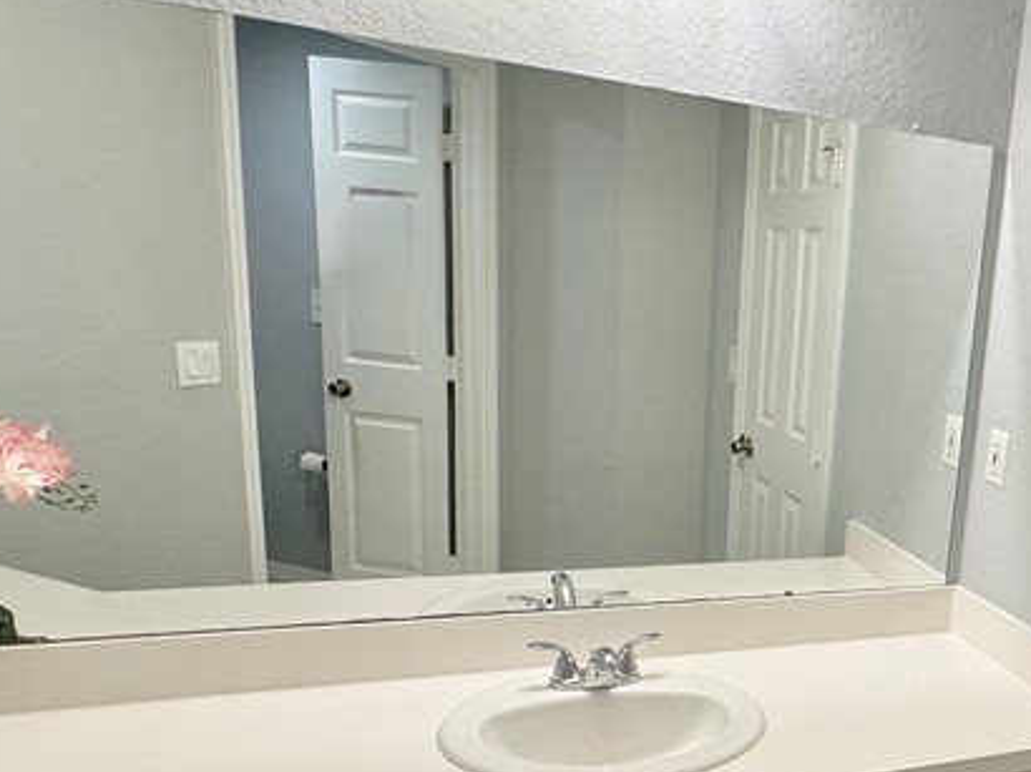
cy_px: 531
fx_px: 1042
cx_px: 905
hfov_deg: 47.9
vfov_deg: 40.0
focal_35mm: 35
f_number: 2.2
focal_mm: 2.22
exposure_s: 1/120
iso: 160
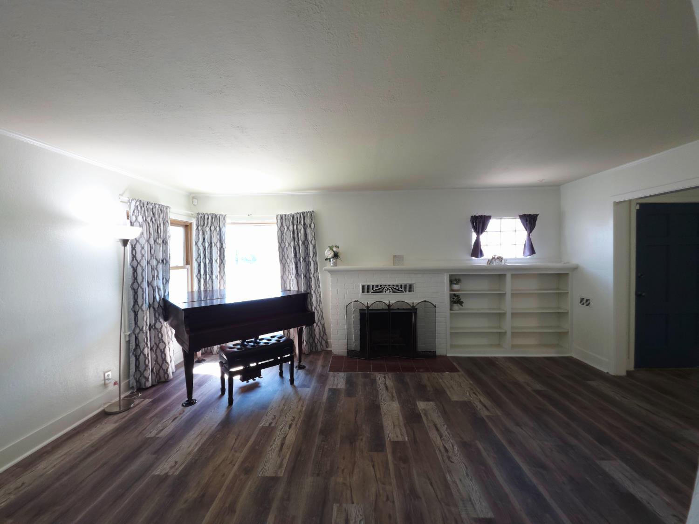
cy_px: 262
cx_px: 350
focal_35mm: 13
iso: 100
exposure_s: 1/30
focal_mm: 2.2
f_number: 1.9
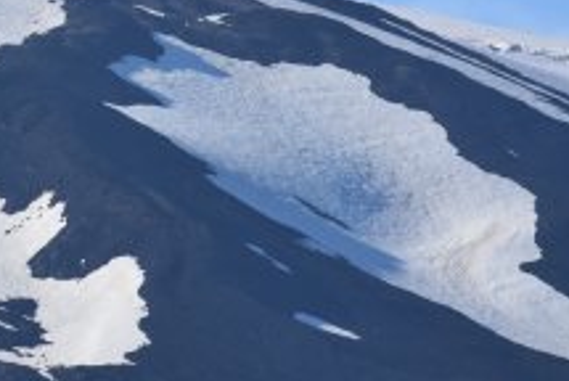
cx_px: -53
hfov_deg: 1.6
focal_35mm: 1279
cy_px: -48
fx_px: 20243
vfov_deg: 1.1
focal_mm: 300
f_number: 8
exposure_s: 1/2000
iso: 400
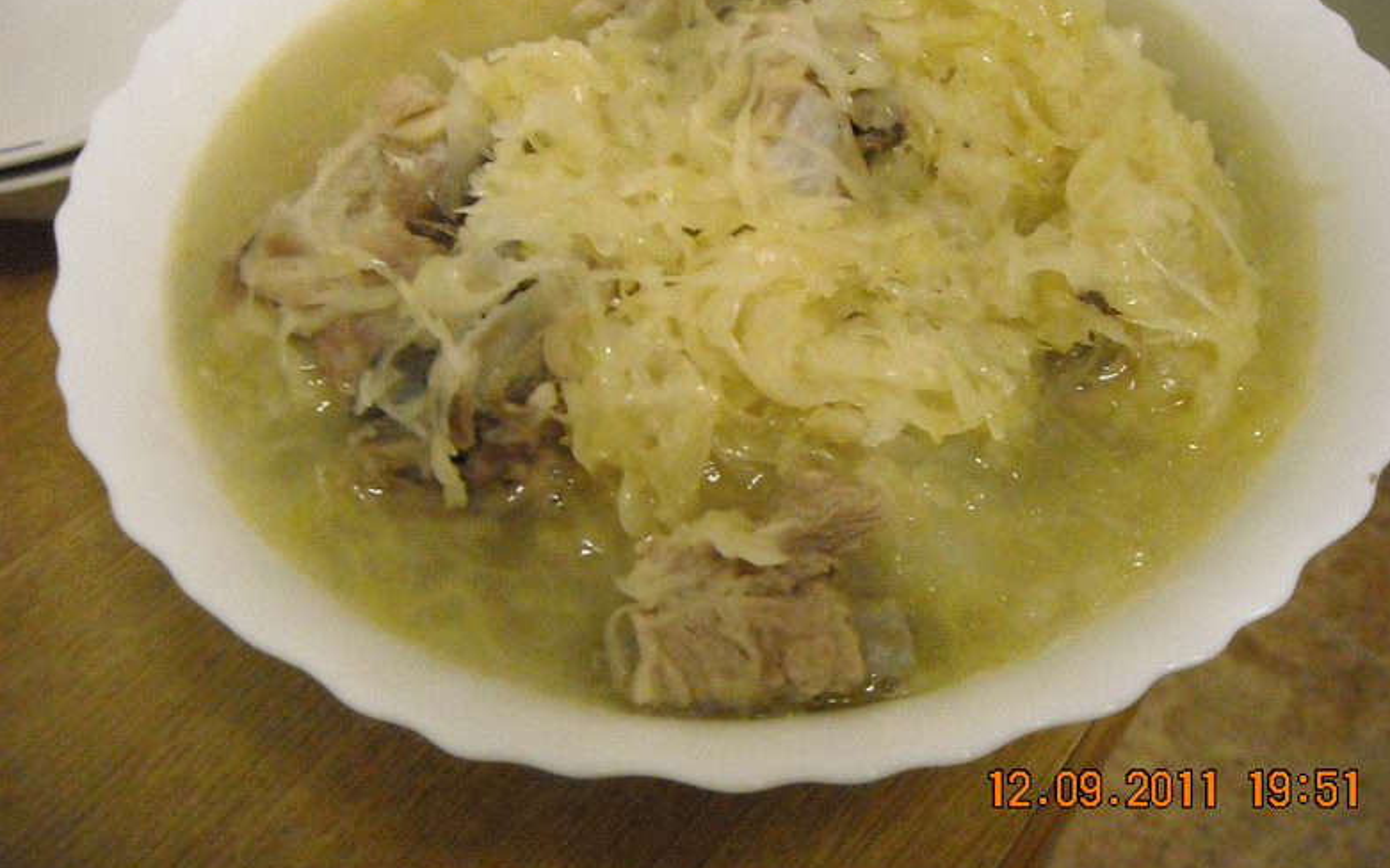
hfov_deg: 51.5
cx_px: 710
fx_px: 1439
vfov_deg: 33.5
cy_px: 367
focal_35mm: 38
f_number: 2.8
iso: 800
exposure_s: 1/76
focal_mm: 5.7
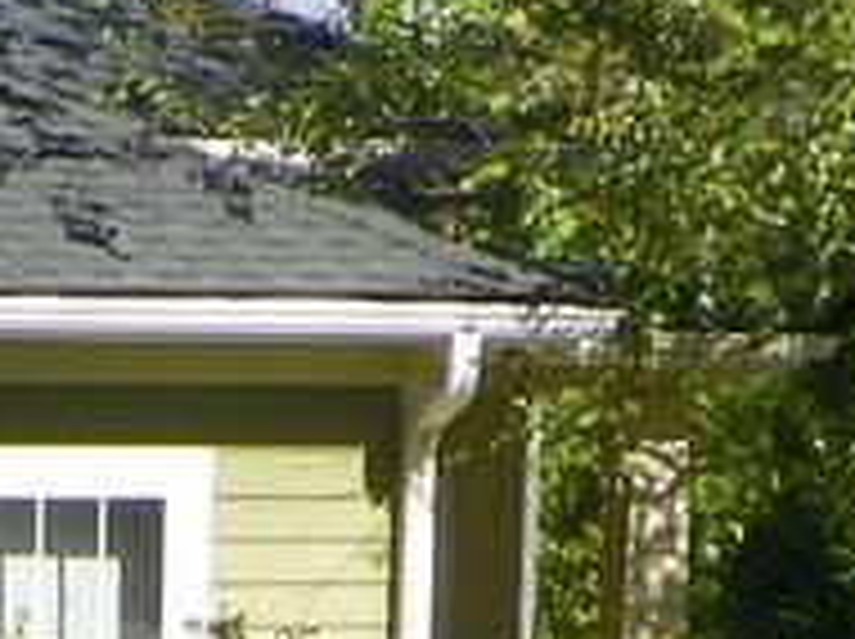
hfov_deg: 10.2
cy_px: 1269
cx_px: -302
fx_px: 4662
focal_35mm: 189
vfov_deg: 7.5
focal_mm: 6.2
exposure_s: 1/250
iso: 64
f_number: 5.6
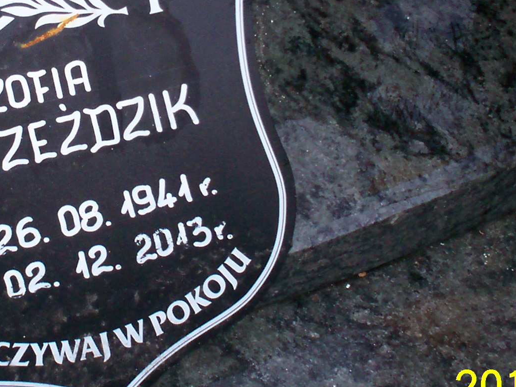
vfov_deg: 16.2
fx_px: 1342
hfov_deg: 21.6
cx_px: 123
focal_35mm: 90
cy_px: 33
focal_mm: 6
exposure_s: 1/60
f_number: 4.5
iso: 140
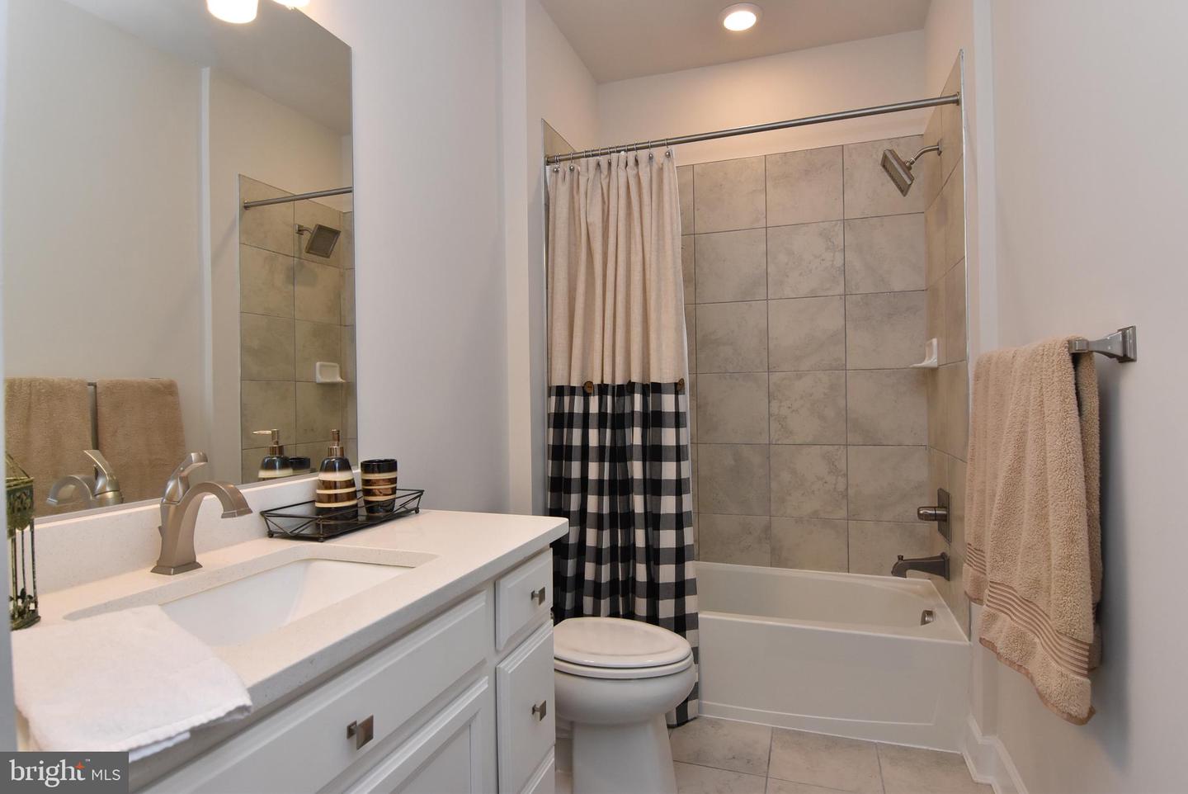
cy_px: 397
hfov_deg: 90.0
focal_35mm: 18
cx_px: 594
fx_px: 594
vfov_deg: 67.5
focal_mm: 12
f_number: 9
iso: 800
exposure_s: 1/80
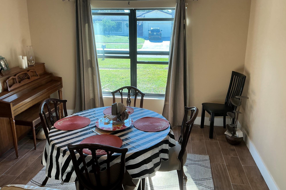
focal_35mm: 30
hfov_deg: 61.9
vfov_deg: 43.6
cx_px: 145
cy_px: 88
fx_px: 238
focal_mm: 3
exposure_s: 1/125
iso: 32
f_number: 1.8
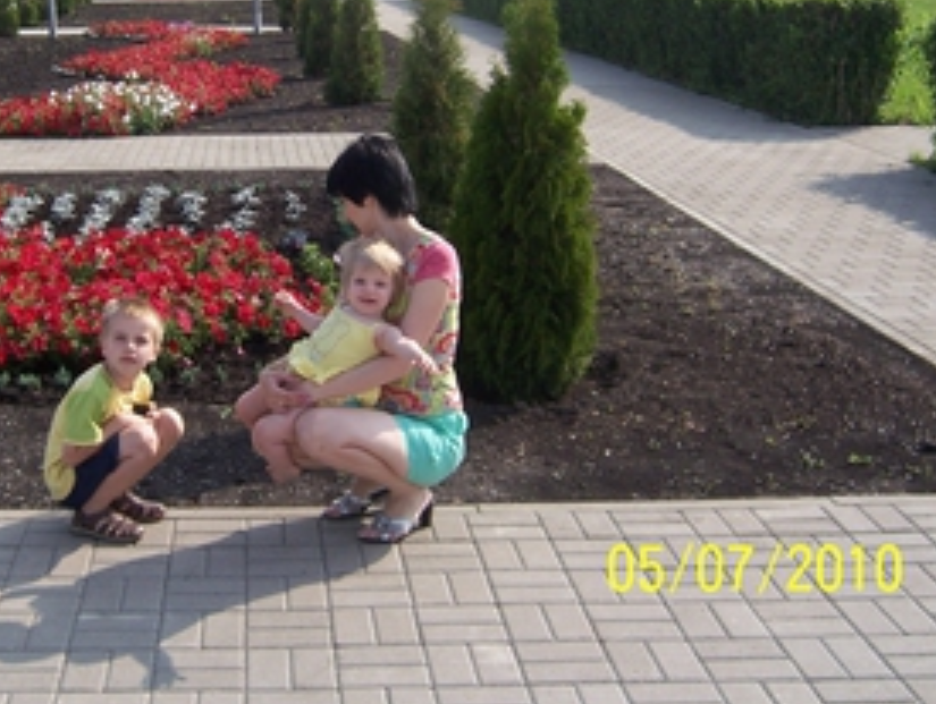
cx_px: 221
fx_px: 1462
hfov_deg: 34.7
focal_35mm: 54
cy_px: 146
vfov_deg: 26.6
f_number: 3.4
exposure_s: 1/750
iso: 80
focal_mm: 5.5
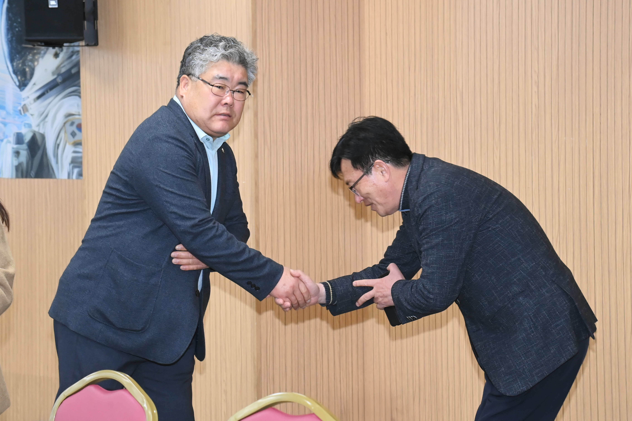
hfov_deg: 22.1
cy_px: 210
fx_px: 1615
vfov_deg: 14.9
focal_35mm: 92
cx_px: 316
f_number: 8
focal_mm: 92
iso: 5000
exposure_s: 1/200
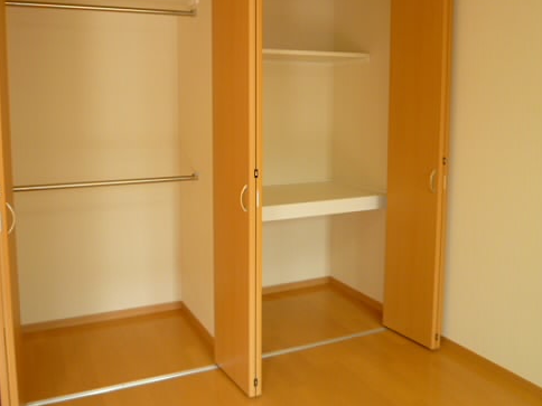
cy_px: 159
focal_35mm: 31
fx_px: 485
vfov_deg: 45.2
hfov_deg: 58.0
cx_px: 222
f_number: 2.8
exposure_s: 1/30
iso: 125
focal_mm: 4.5
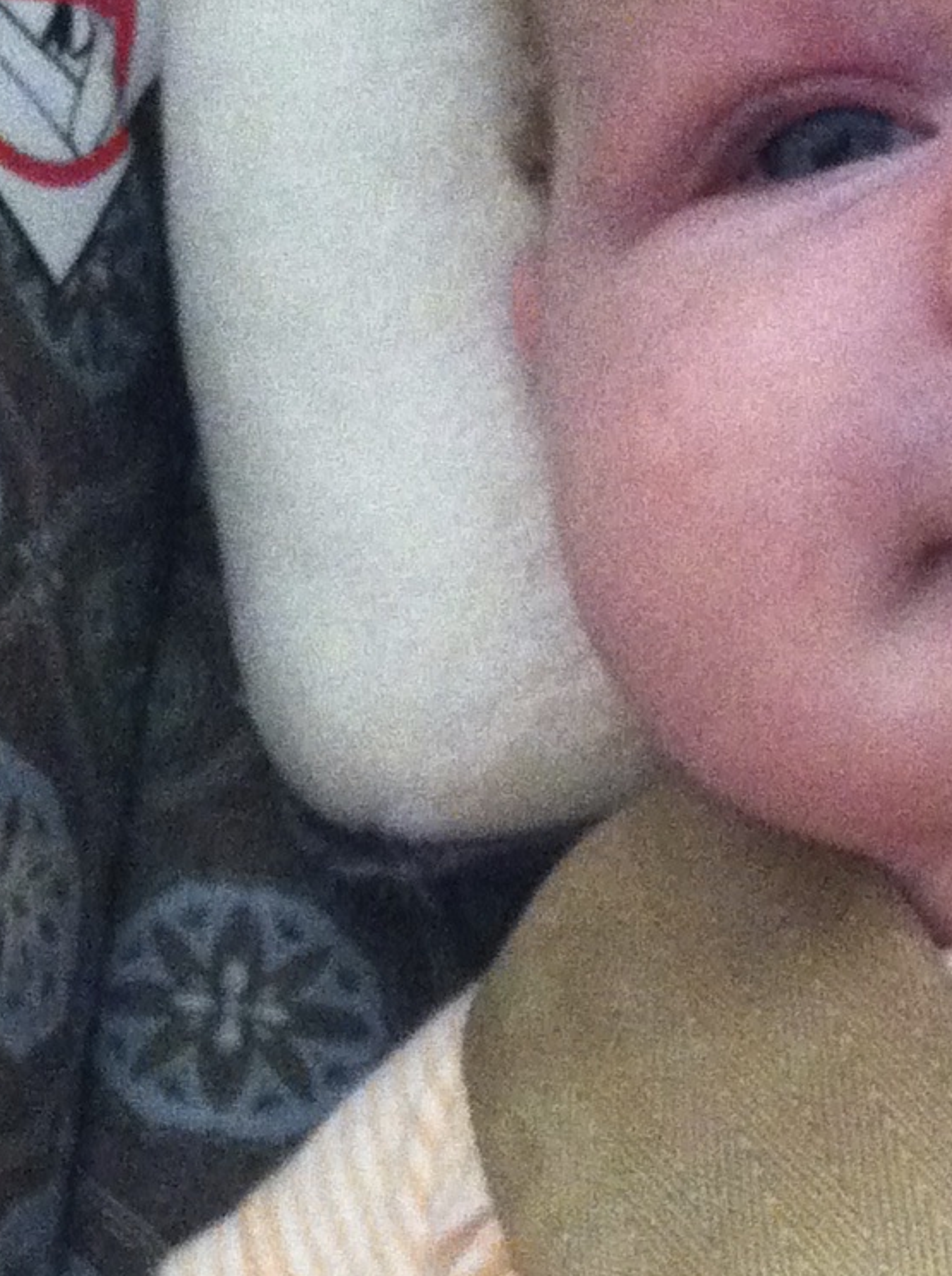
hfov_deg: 11.9
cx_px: 1103
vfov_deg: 16.0
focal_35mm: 122
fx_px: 4489
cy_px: 1060
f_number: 2.8
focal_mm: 3.85
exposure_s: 1/15
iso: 640
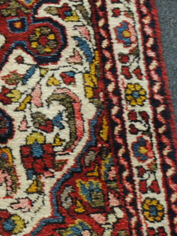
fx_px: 1302
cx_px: -199
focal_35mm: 191
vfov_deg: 10.4
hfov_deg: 7.4
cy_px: 147
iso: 900
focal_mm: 32
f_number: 4.8
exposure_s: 1/30
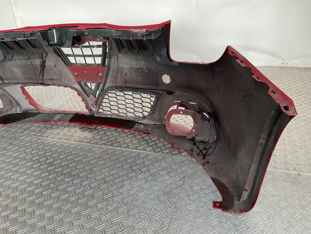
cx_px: 156
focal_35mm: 29
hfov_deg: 61.7
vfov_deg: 48.2
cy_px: 117
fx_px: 261
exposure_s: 1/100
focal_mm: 3
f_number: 1.8
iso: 40
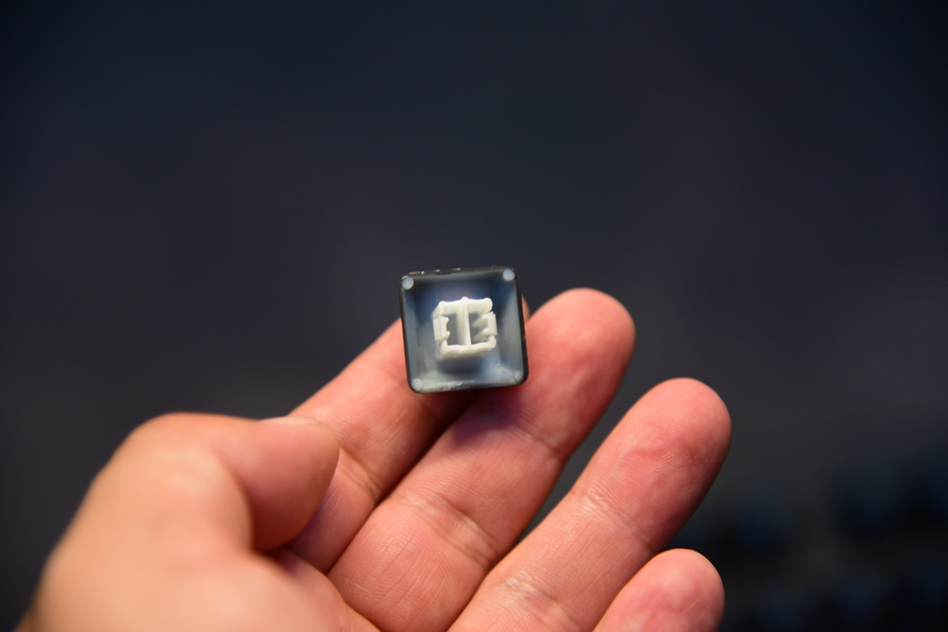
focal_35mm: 120
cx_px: 474
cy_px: 316
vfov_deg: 11.4
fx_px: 3160
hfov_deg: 17.1
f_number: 4
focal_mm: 120
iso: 1600
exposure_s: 1/40
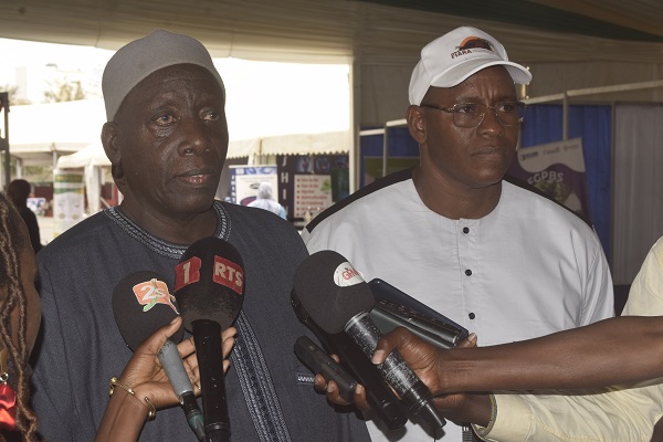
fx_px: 1519
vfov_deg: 16.6
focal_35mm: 82
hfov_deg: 24.6
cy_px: 221
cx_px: 332
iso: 400
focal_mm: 55
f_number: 5.6
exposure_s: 1/160
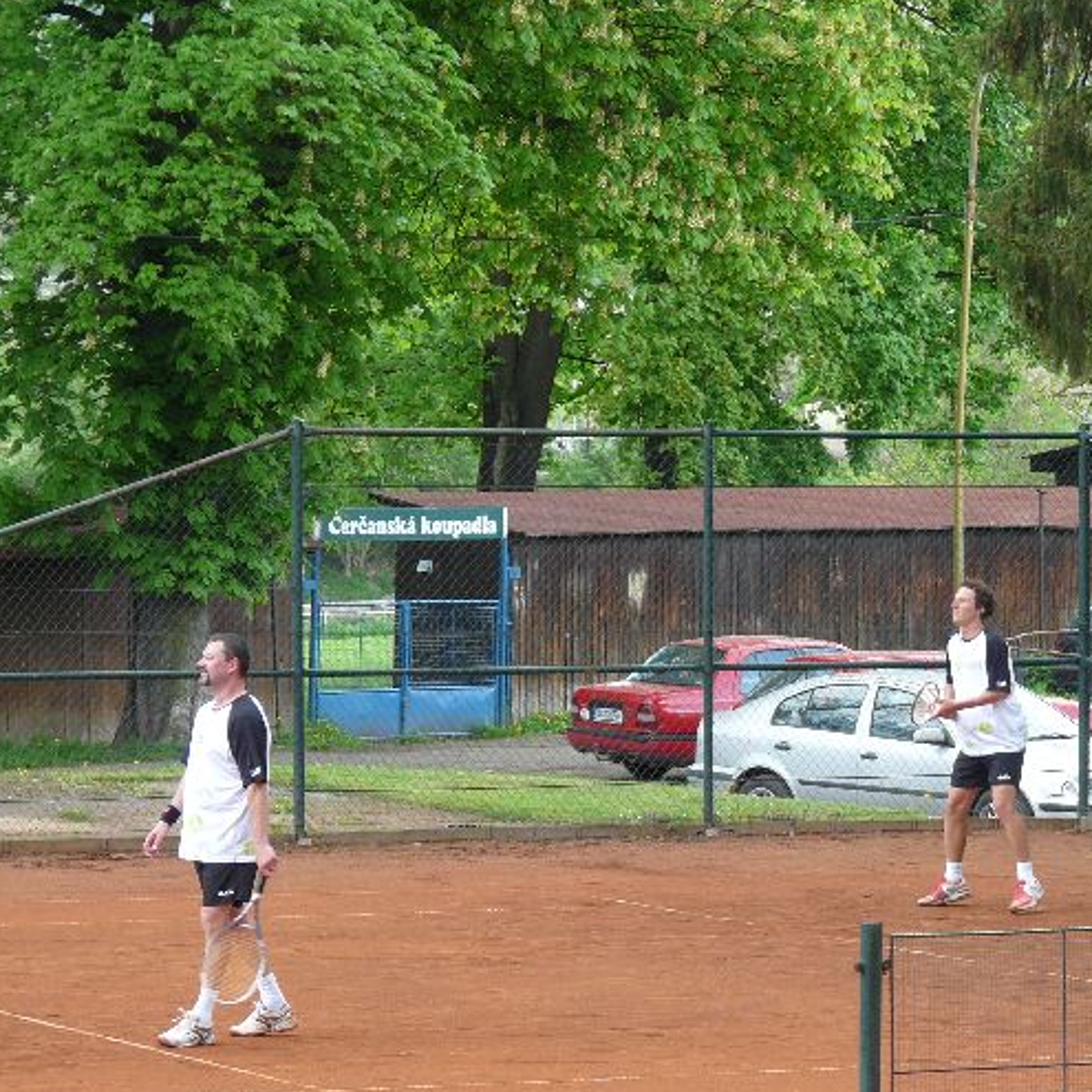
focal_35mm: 163
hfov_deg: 10.7
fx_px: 5818
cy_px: 560
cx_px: 785
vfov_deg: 10.7
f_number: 3.6
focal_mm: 18.8
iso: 100
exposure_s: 1/80
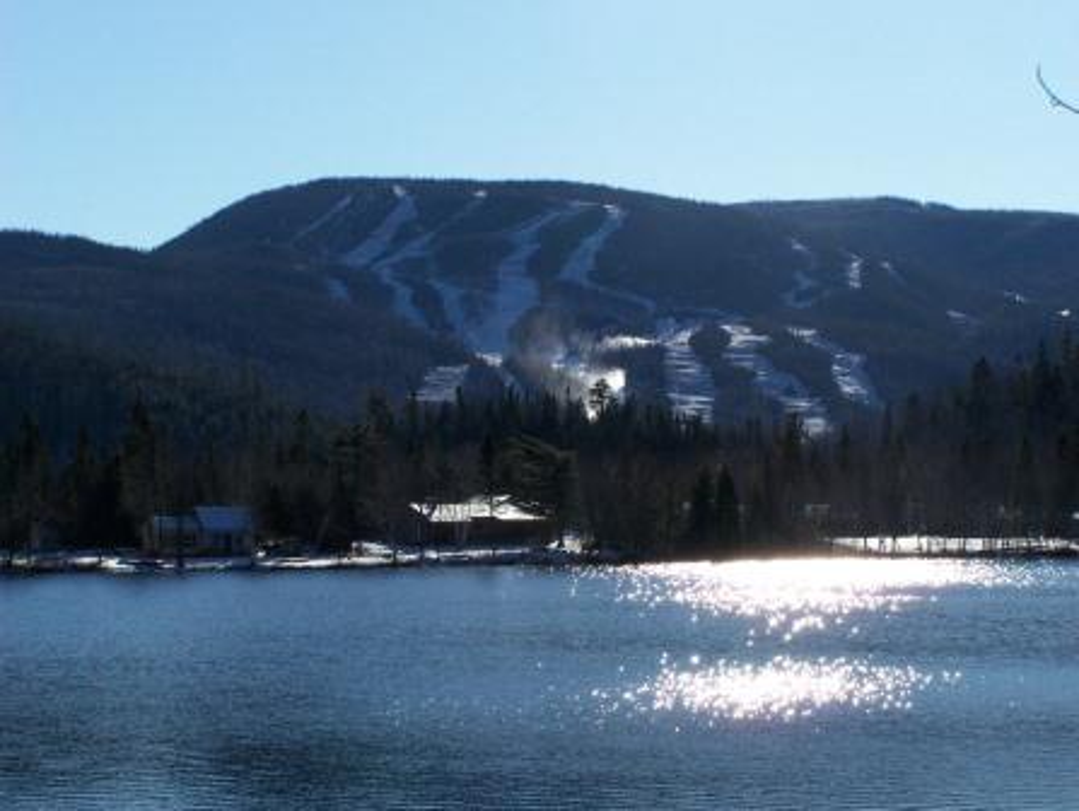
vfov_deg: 18.0
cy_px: 406
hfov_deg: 23.8
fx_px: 2558
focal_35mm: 82
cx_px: 540
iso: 200
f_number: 6.3
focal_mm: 13.7
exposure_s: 1/800
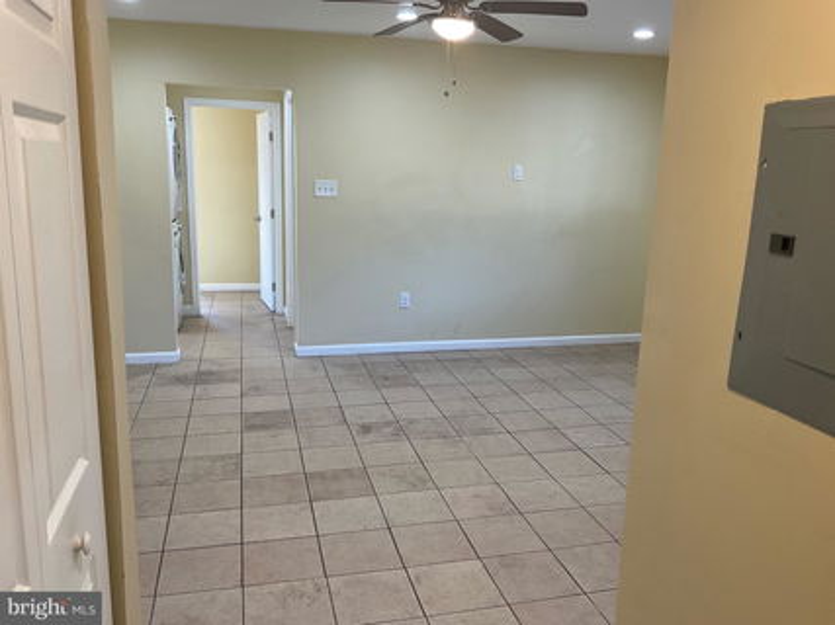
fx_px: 699
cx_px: 418
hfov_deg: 61.7
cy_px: 312
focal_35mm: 29
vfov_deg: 48.2
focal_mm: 3
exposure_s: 1/60
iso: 64
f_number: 1.8
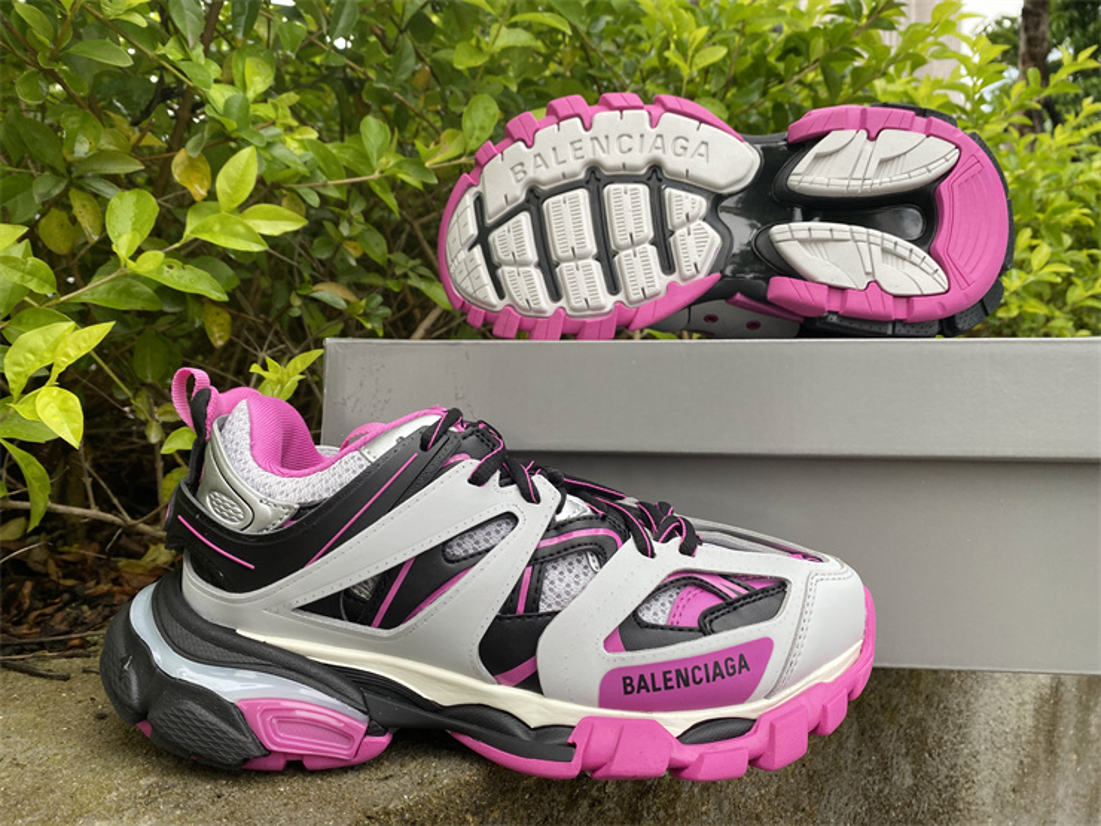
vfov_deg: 53.1
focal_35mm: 26
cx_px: 550
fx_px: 827
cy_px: 413
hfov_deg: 67.3
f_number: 1.8
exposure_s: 1/121
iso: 100
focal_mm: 4.25
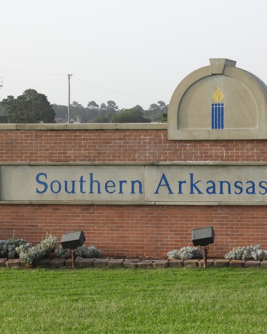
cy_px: 210
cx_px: 238
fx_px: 1422
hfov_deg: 10.7
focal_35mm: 144
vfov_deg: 13.4
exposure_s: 1/200
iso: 100
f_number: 4.5
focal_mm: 14.3
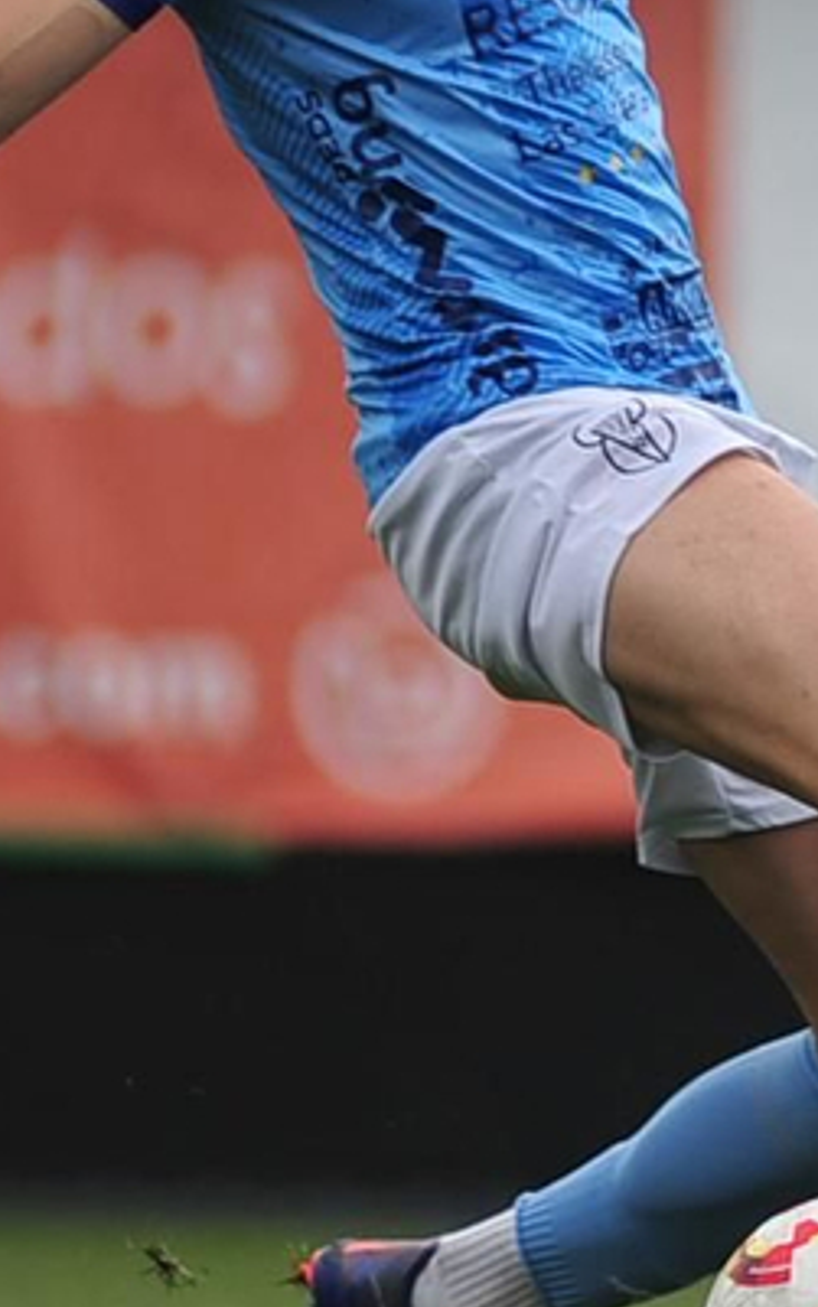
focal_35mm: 1219
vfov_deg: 1.7
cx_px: 1832
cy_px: 435
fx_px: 43434
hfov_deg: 1.1
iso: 400
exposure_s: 1/1600
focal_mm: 300
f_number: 3.2
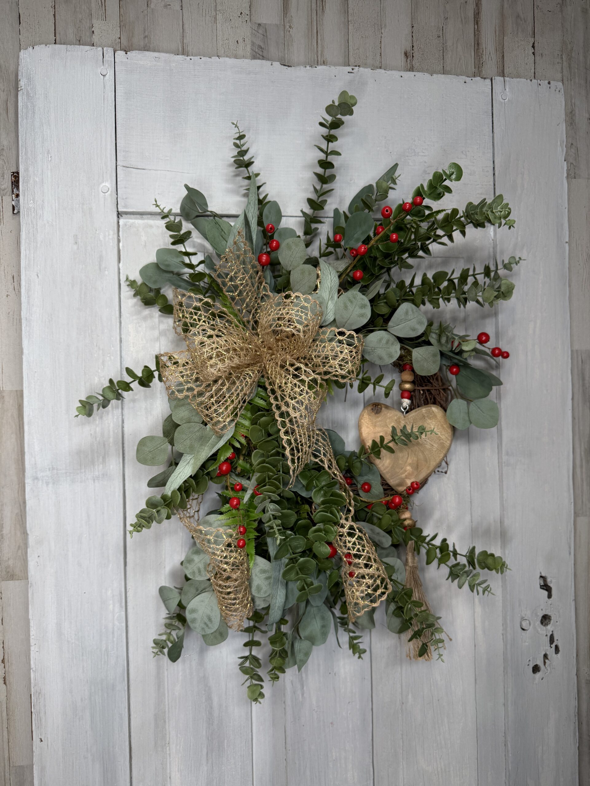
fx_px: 545
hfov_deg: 56.8
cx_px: 295
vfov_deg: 71.6
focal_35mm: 24
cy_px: 393
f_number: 1.78
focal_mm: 6.76
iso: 80
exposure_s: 1/484
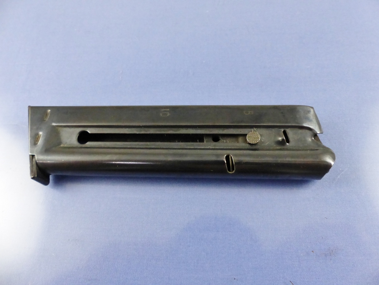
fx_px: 274
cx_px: 190
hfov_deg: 69.4
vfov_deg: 54.9
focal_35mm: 25
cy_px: 142
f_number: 2.8
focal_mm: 4.5
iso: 800
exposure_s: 1/250
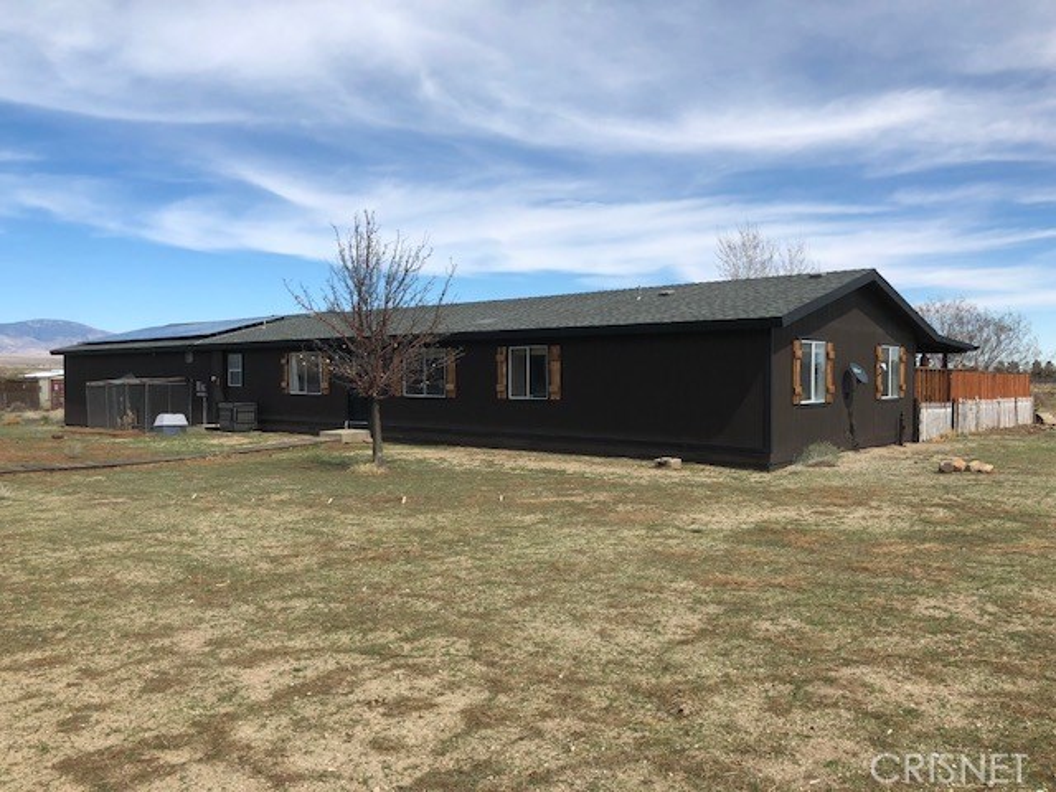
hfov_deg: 61.7
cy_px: 396
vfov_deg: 48.2
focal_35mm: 29
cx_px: 528
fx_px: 885
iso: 20
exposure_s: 1/2525
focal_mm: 3.99
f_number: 1.8
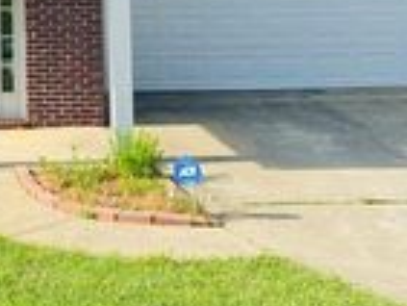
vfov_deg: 14.6
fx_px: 1083
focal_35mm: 92
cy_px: -195
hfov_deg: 20.0
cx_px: -84
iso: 32
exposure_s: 1/1608
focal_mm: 4.25
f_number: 1.8
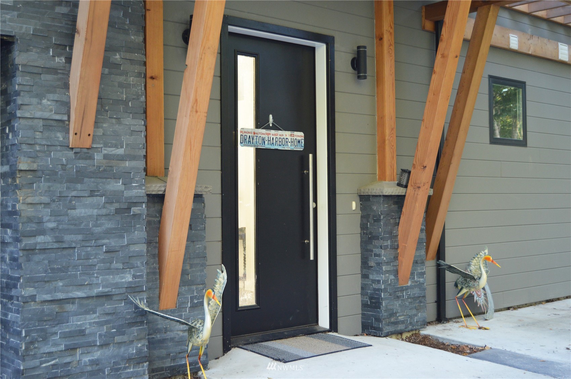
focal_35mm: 45
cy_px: 190
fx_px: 713
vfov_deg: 29.8
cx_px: 286
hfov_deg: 43.6
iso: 640
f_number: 4.2
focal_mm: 30
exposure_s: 1/60
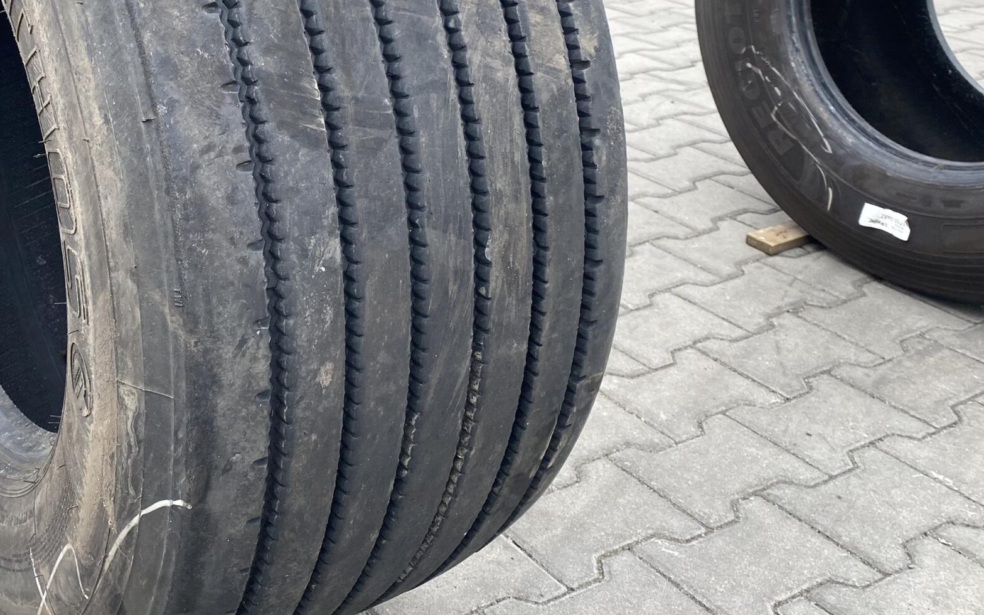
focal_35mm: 45
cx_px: 276
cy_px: 175
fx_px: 1207
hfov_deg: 43.3
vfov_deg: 28.3
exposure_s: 1/573
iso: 32
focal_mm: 4.25
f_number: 1.8
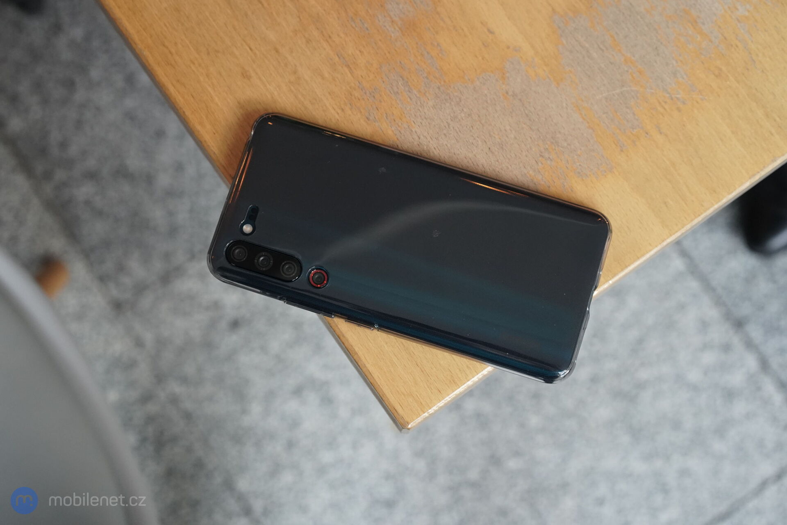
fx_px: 1202
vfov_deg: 24.6
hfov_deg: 36.2
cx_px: 394
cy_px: 262
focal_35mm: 55
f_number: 5.6
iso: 5000
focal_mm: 55
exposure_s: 1/250
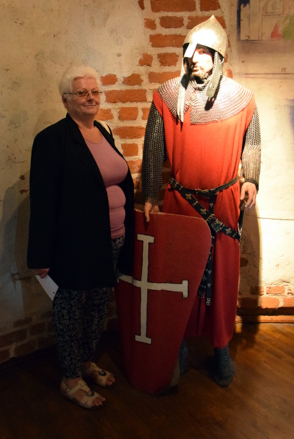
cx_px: 147
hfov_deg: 41.8
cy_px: 220
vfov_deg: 59.4
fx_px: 385
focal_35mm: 32
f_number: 3.8
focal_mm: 21
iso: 6400
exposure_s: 1/50
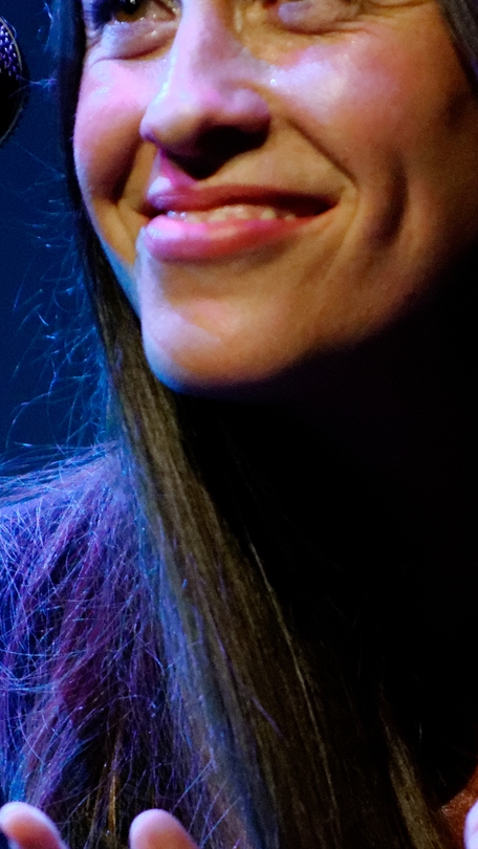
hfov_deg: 1.3
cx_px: 287
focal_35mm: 931
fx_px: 20965
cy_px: 743
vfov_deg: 2.3
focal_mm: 200
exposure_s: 1/640
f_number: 3.5
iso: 3200
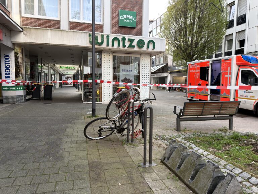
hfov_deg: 71.6
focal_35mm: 24
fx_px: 179
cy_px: 97
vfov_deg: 56.8
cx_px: 129
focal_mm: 6.76
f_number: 1.78
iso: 64
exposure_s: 1/208
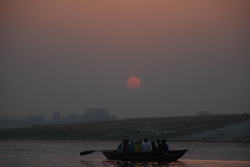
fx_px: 1562
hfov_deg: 9.2
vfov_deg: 6.1
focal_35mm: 225
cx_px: 125
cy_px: 84
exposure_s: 1/125
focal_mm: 150
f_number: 6.3
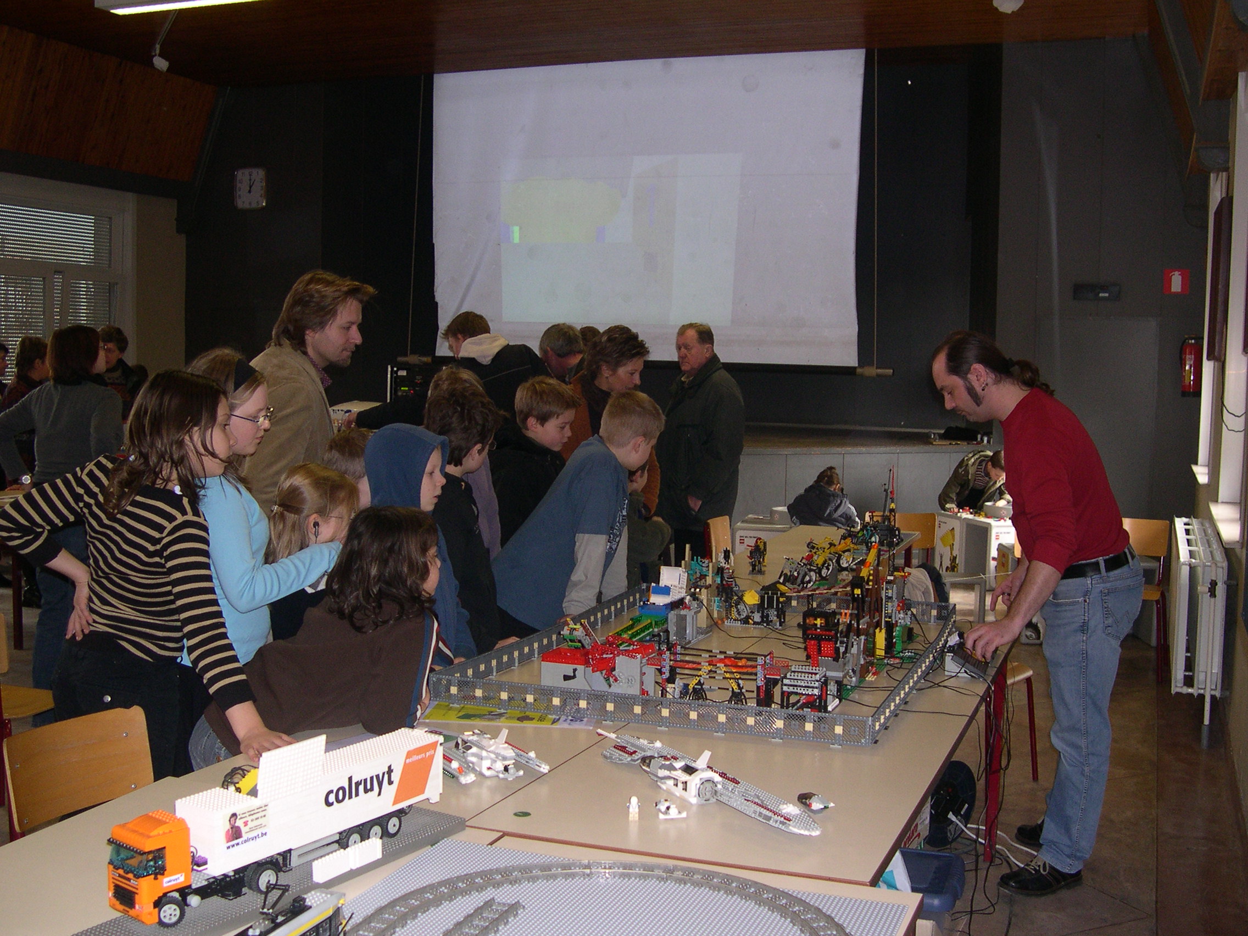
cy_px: 468
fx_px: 1370
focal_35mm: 38
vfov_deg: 37.7
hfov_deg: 49.0
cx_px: 624
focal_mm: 8
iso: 207
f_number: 2.8
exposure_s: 1/60
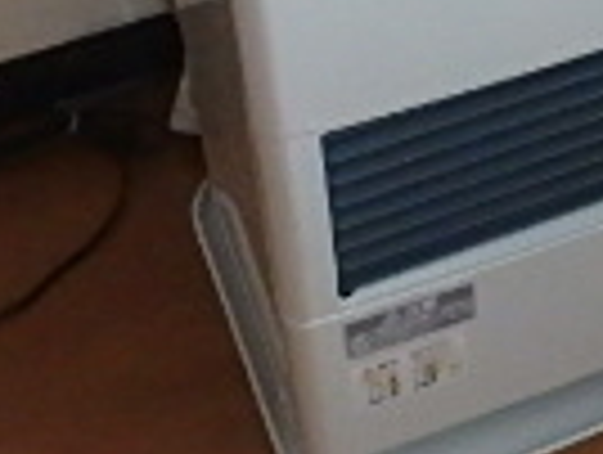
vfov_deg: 13.8
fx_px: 1745
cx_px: 621
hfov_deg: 19.0
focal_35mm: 100
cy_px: -261
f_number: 6
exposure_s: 1/30
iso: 800
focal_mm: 3.7
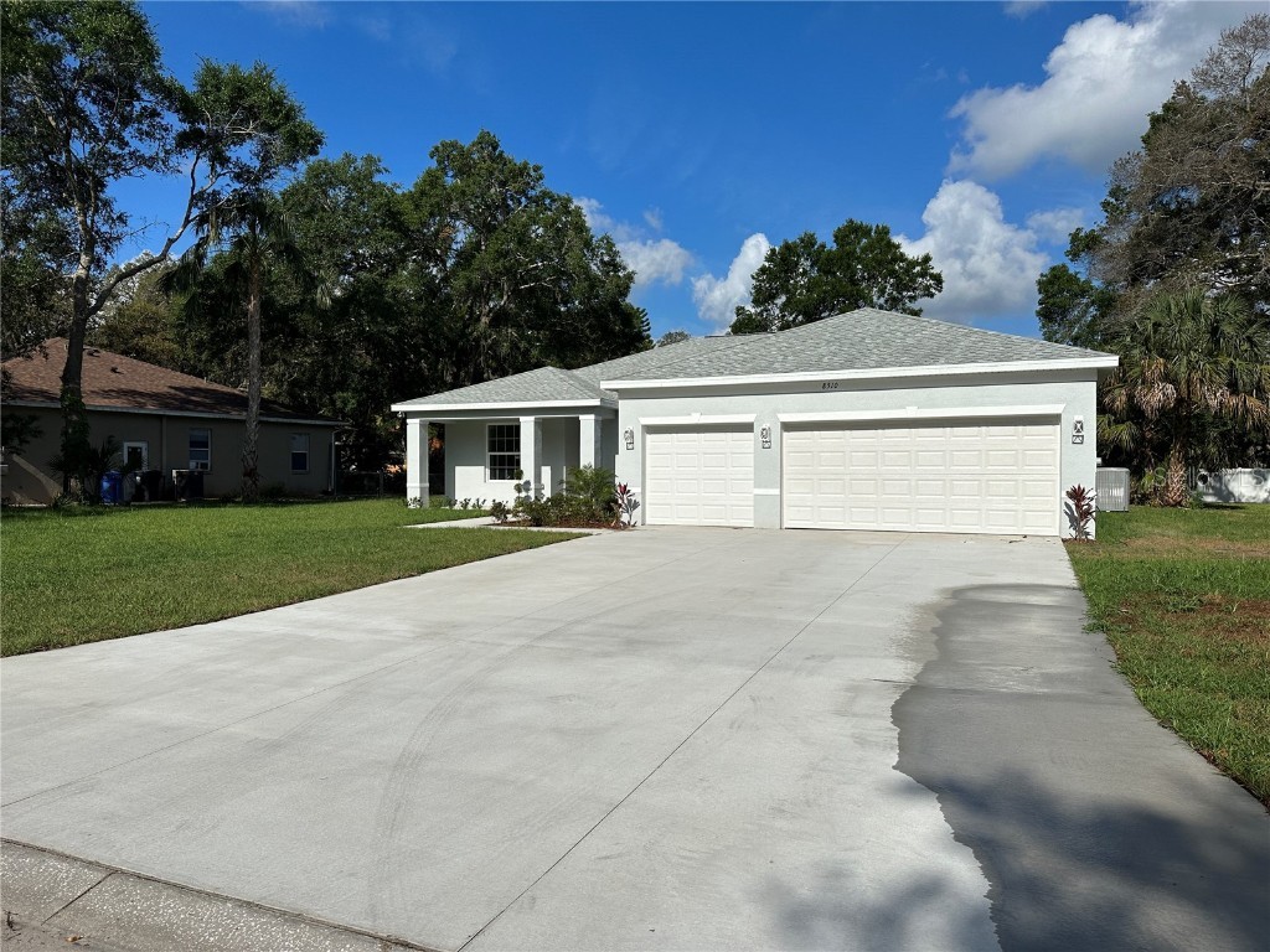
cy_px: 476
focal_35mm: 24
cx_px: 635
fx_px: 881
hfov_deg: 71.6
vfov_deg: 56.8
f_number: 1.78
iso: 80
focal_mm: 6.86
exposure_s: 1/13699
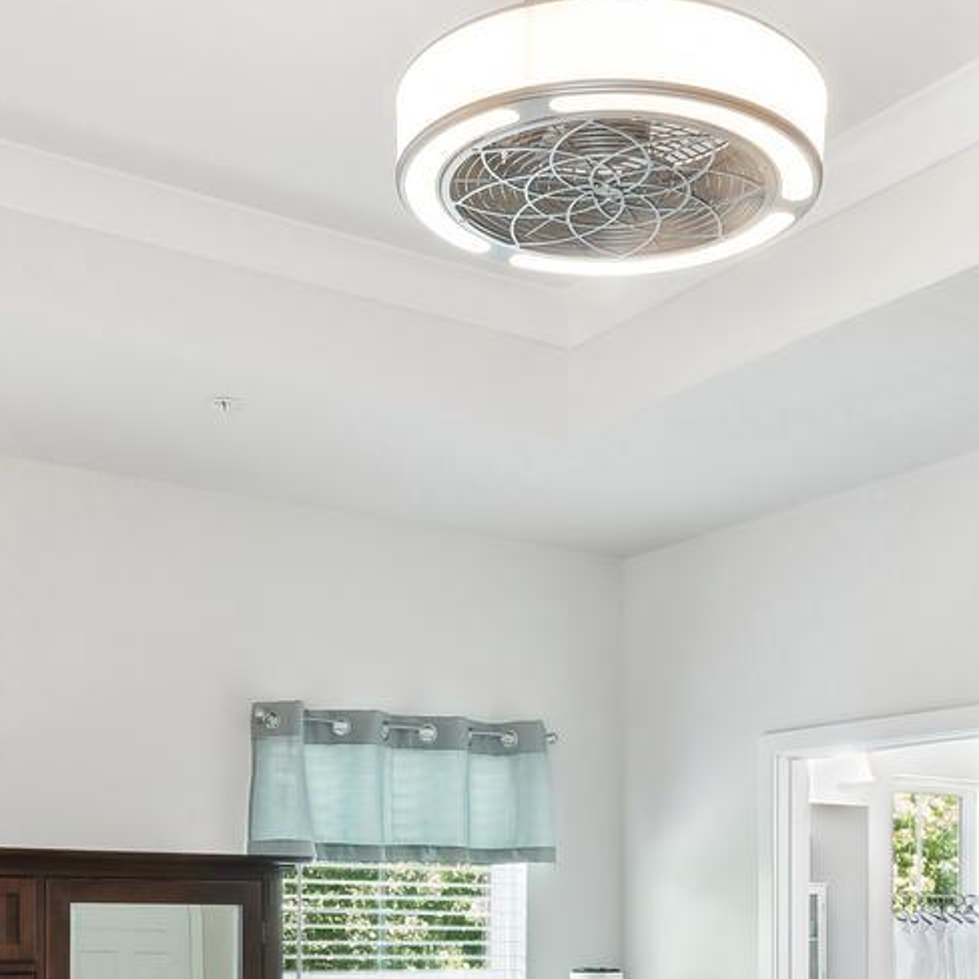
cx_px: 439
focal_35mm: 50
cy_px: 976
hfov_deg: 34.0
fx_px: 1600
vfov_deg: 31.5
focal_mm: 14
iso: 200
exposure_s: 1.3
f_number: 14
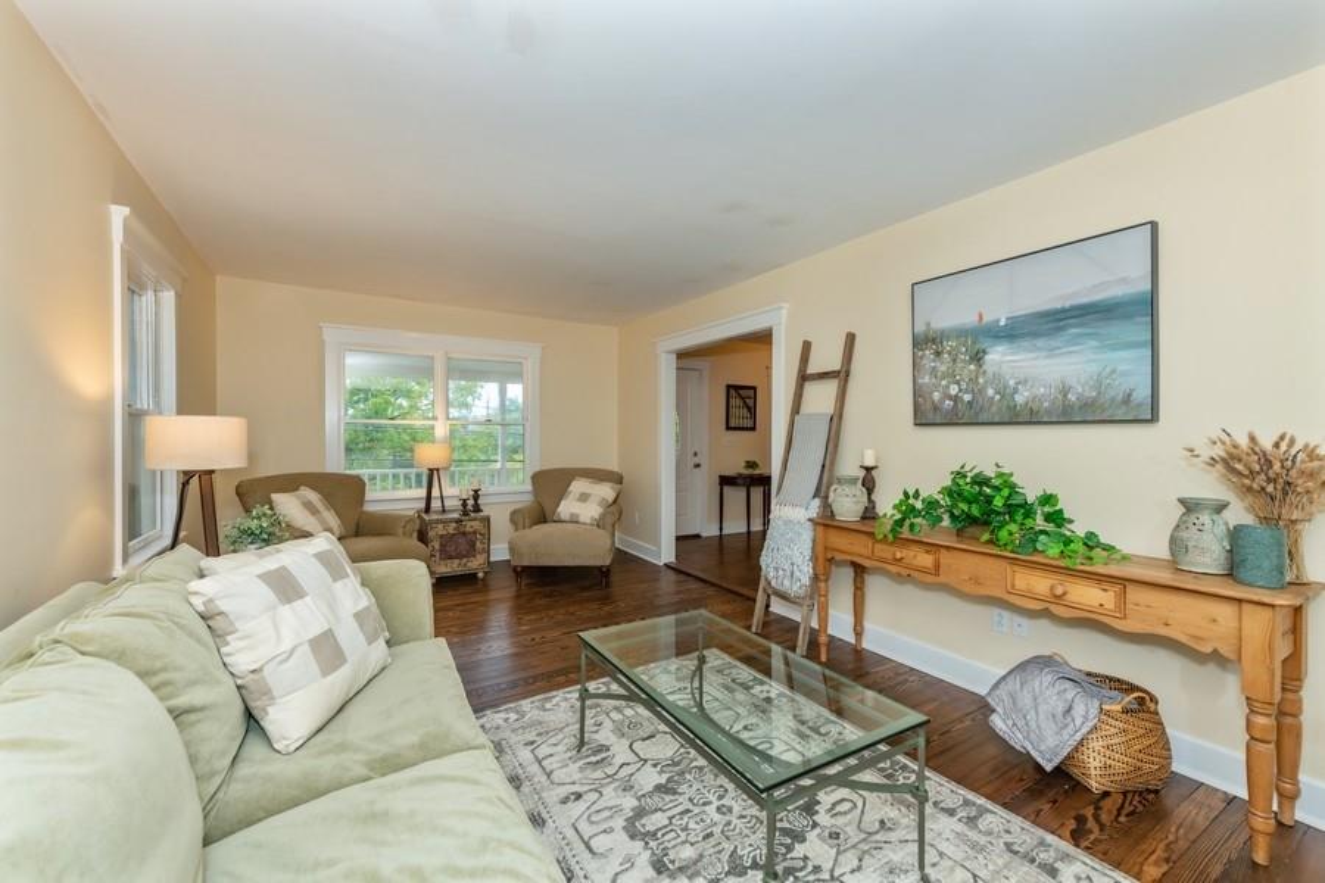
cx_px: 662
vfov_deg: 77.3
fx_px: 552
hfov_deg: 100.4
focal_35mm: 15
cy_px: 442
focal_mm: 15
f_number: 8
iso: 500
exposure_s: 1/30
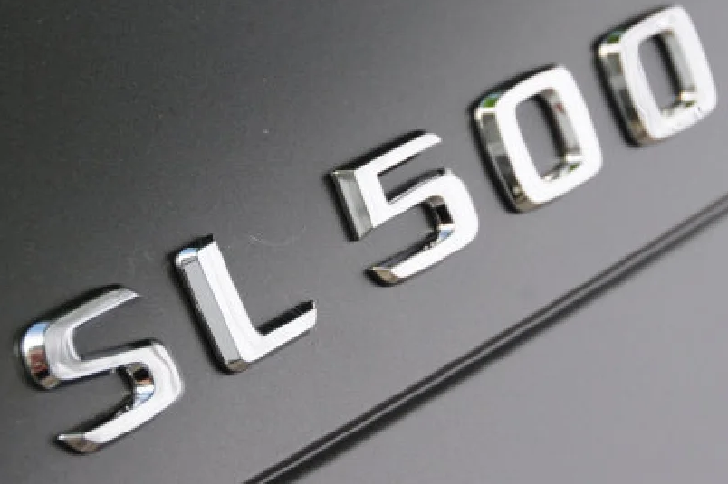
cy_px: 197
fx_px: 4299
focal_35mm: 213
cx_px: 353
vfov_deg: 6.4
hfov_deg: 9.7
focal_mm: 95
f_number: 8
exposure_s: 1/640
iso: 640
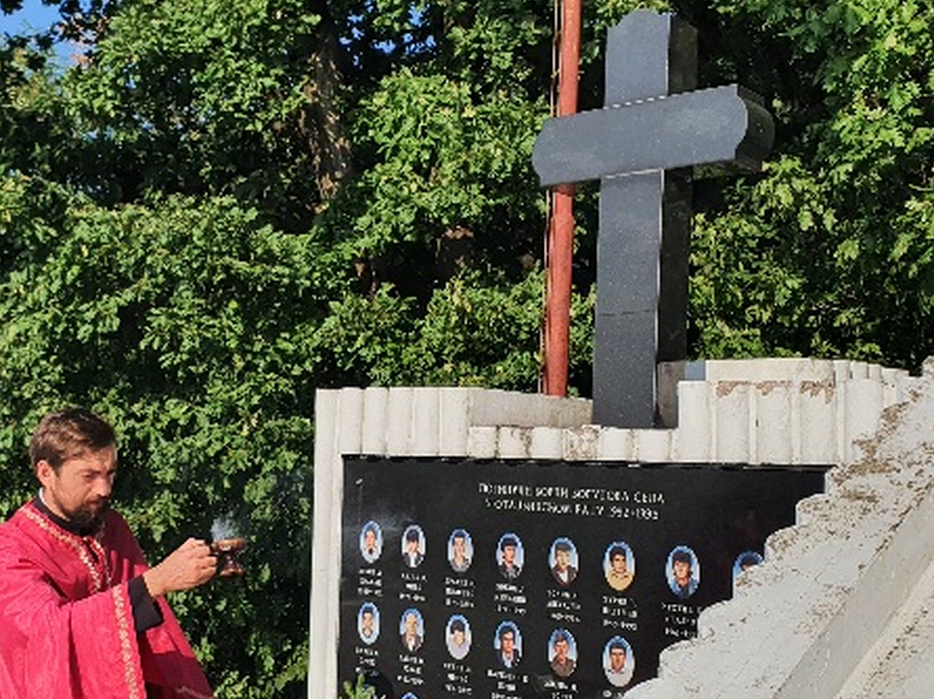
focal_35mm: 47
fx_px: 1267
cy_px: 398
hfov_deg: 40.4
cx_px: 419
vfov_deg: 30.8
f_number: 2.4
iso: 50
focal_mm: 4.32
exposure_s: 1/5000
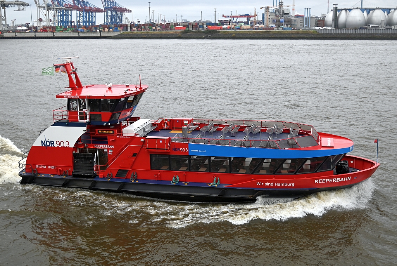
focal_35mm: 35
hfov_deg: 54.4
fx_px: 386
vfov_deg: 37.9
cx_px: 198
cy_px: 133
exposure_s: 1/250
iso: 400
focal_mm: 35
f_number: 4
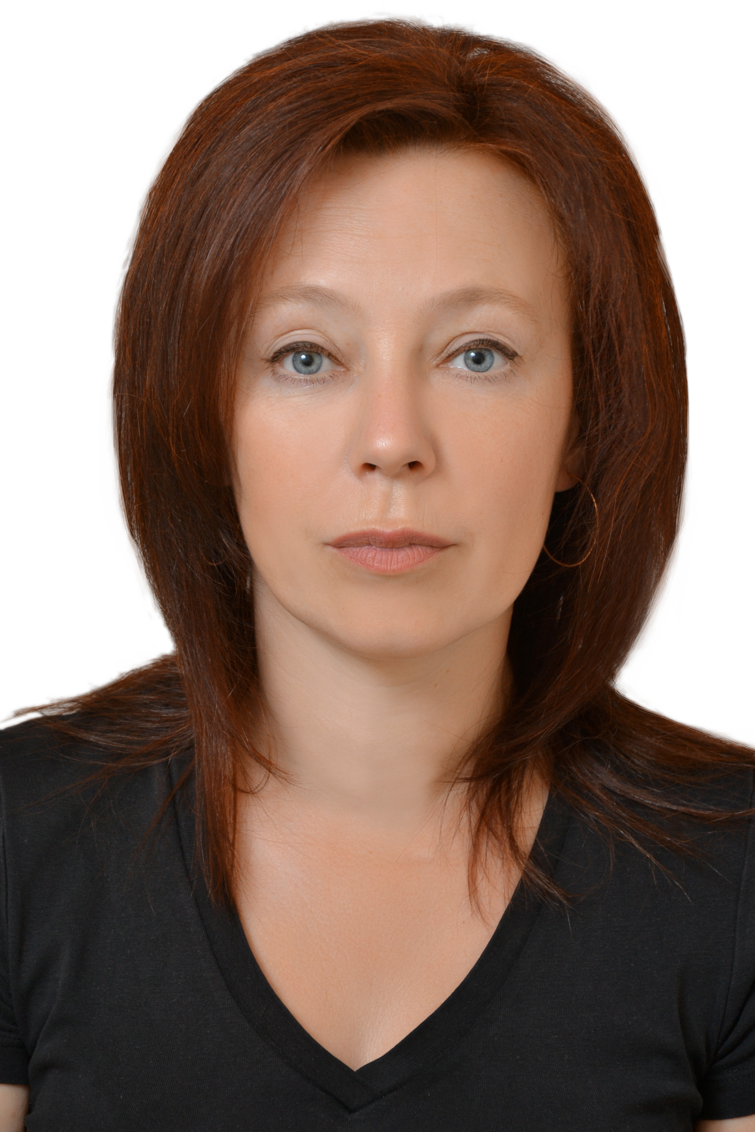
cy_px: 560
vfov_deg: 11.6
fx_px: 5555
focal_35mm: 177
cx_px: 393
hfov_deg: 7.8
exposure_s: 1/50
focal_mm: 105
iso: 400
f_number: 5.6
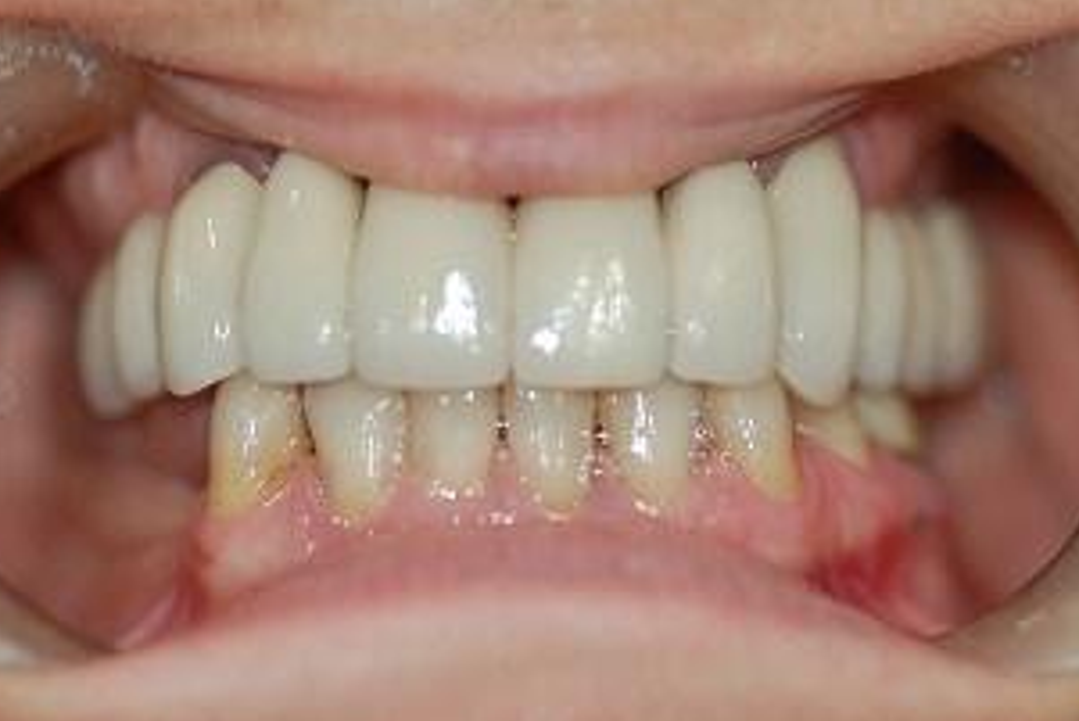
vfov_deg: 6.6
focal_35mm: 209
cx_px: 545
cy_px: 321
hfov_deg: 9.9
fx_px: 6257
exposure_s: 1/60
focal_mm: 105
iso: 200
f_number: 2.8
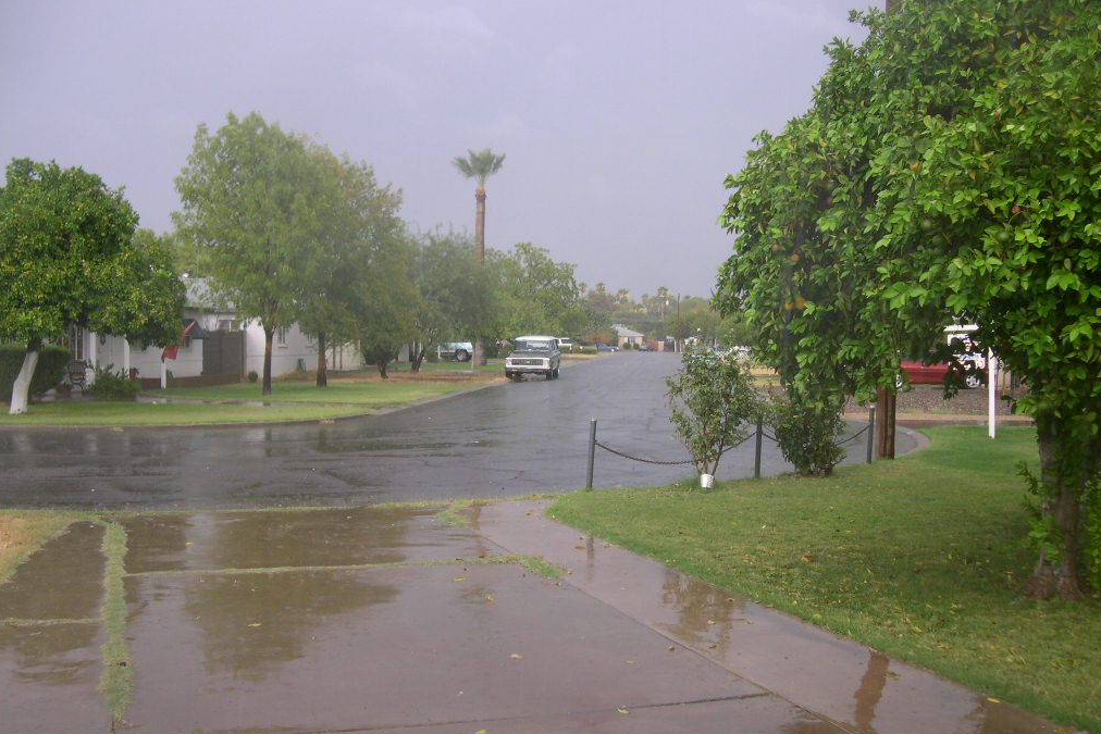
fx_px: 1223
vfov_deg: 33.4
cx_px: 550
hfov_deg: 48.5
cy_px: 408
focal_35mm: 40
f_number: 2.8
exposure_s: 1/34.1
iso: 100
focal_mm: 8
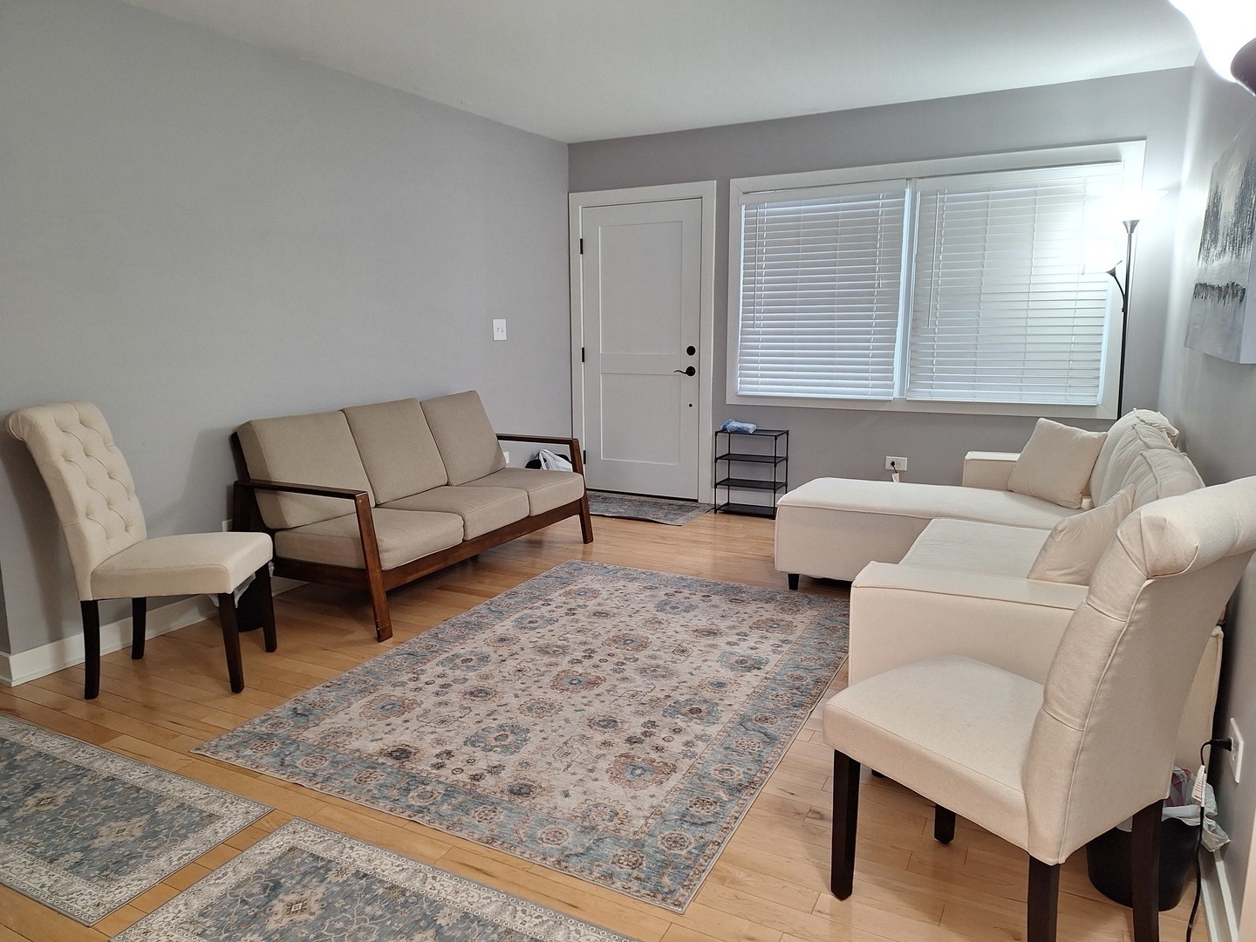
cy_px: 471
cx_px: 628
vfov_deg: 58.9
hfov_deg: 73.9
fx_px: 835
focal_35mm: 23
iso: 64
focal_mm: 5.54
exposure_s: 1/60
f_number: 1.8
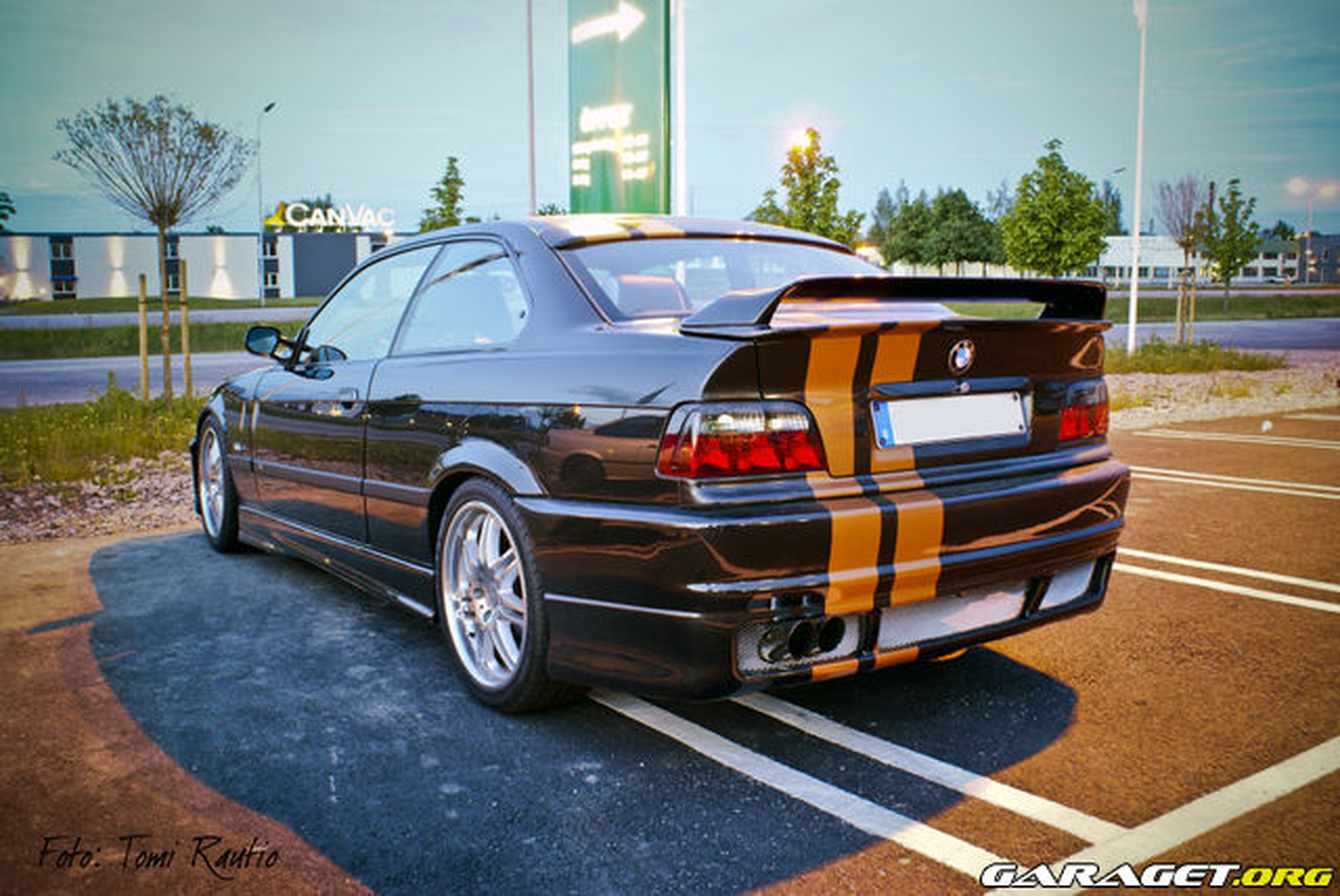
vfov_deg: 43.7
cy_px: 448
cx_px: 670
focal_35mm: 30
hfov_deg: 61.9
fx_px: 1118
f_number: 6.3
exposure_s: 6
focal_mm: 20
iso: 100
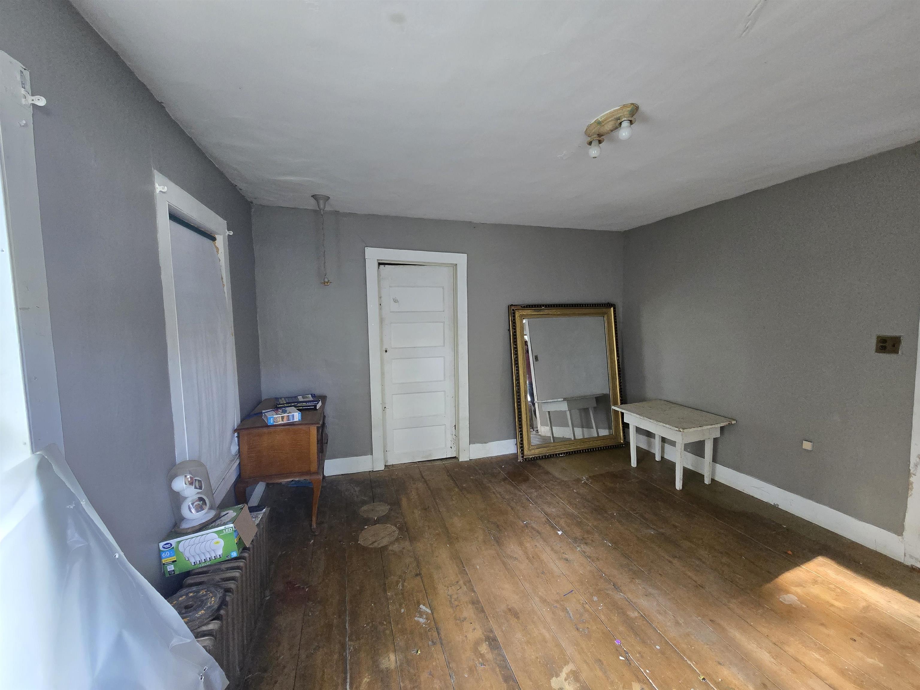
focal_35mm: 13
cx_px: 460
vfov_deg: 89.9
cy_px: 345
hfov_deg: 106.2
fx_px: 346
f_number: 2.2
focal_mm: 2.2
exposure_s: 1/60
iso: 800
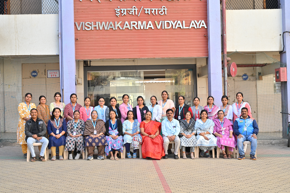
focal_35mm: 46
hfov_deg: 42.7
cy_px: 96
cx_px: 145
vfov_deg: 29.2
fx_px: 371
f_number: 10
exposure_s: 1/200
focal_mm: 46
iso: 640
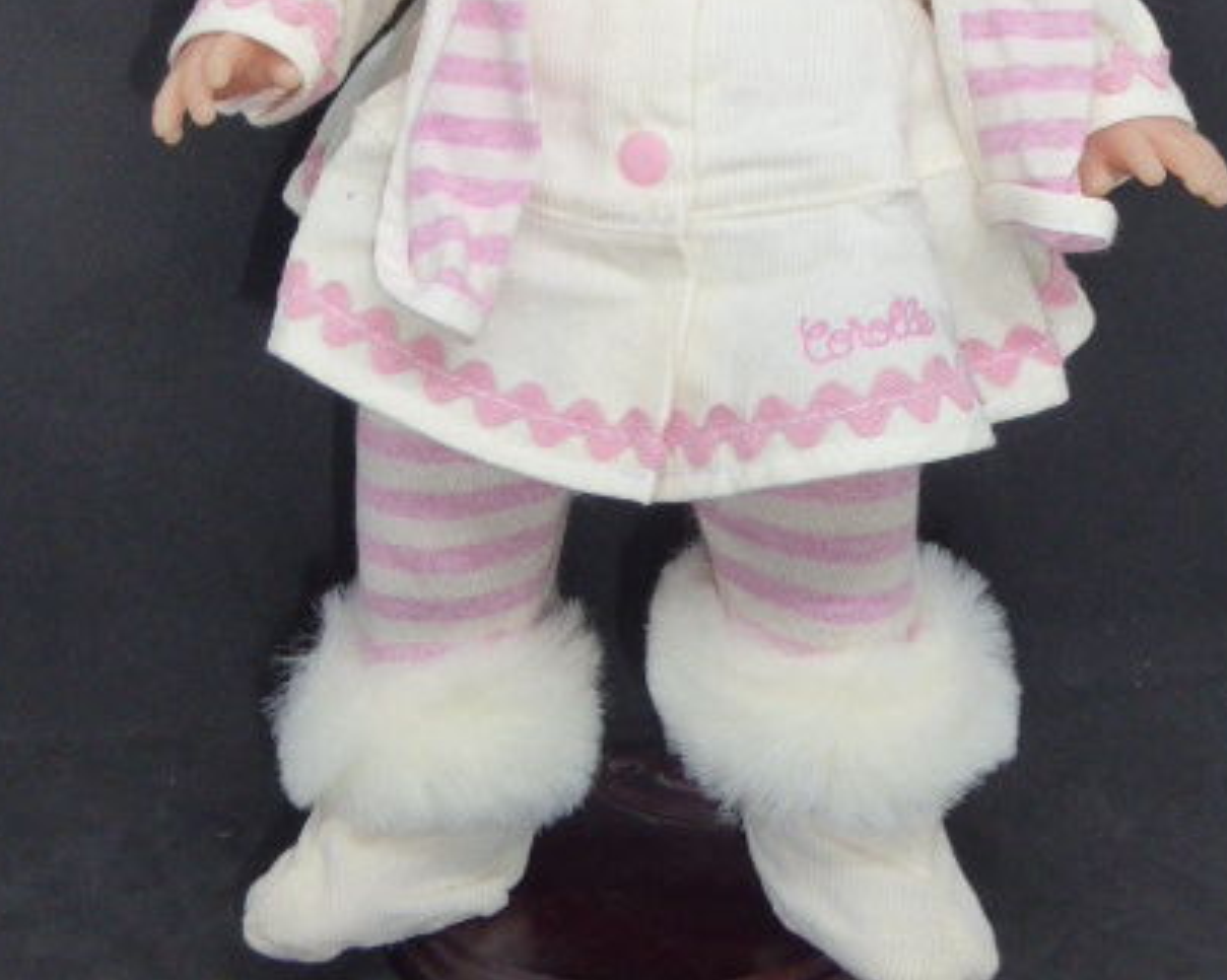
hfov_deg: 30.5
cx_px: 591
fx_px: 2250
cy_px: 9
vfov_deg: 23.6
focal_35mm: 62
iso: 320
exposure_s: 1/60
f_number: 3.9
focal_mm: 6.9
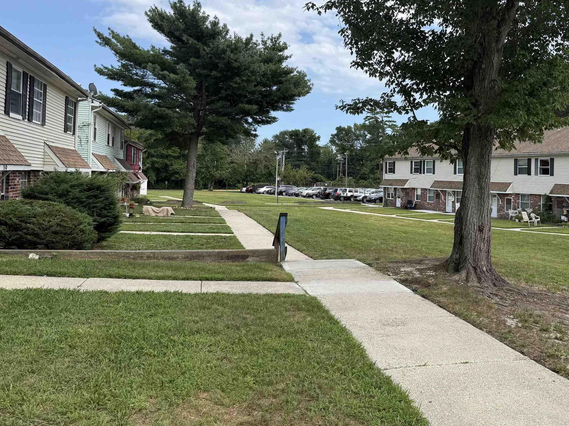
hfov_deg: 51.4
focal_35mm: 35
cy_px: 157
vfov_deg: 40.4
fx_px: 575
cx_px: 392
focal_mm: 6.76
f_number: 1.78
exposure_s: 1/3145
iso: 80
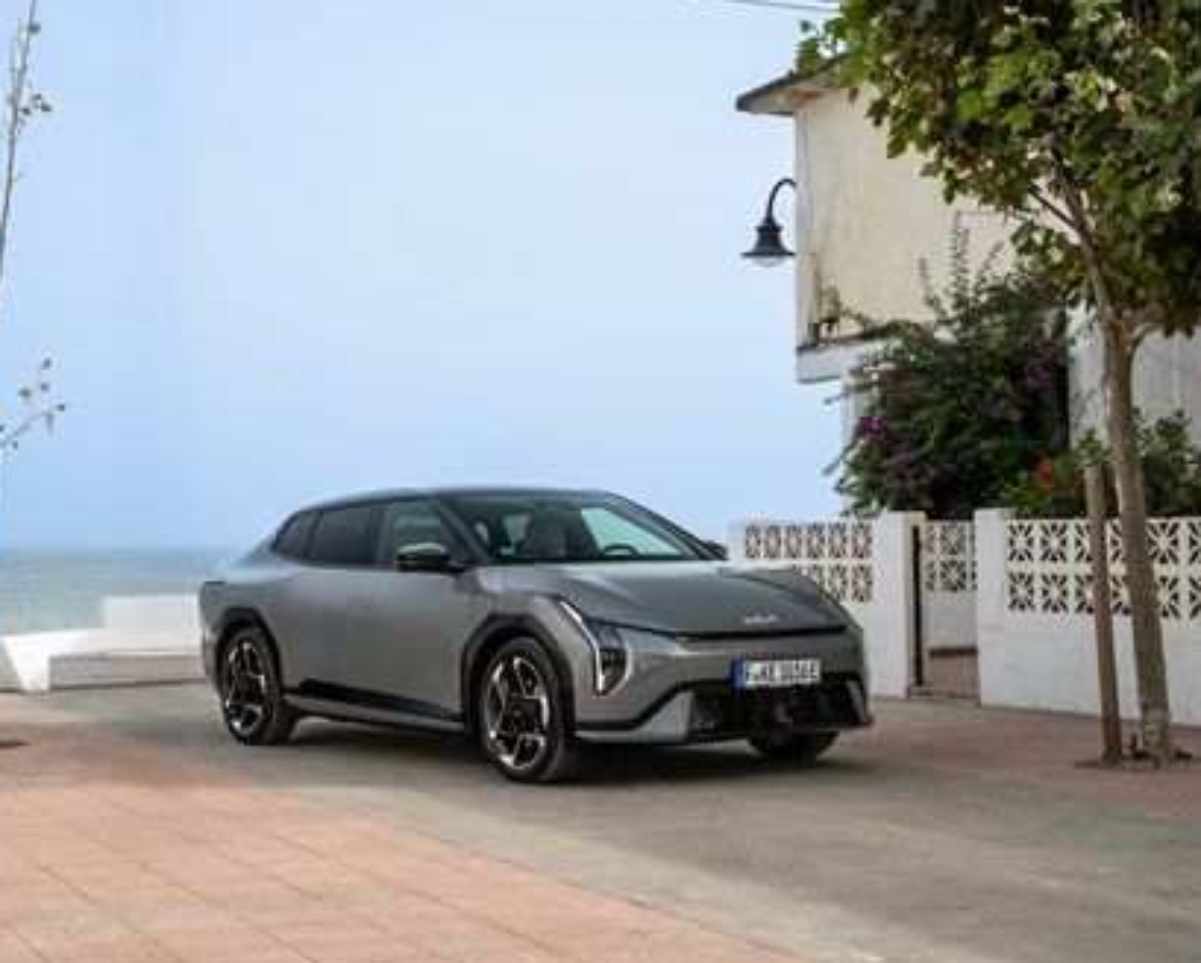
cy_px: 483
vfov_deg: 27.7
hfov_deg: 34.1
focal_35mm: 55
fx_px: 1957
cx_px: 564
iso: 100
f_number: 13
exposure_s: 1/25
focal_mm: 48
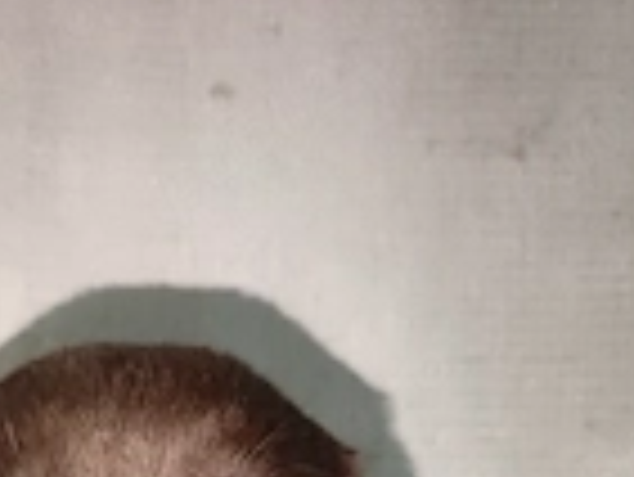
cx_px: 45
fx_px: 1246
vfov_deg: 17.5
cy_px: 860
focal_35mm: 68
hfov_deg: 27.4
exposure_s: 1/25.1
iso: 1545
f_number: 1.75
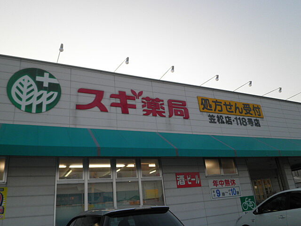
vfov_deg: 53.1
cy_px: 113
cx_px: 150
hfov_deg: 67.3
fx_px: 226
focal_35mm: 26
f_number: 2.8
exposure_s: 1/250
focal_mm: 4.7
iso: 64
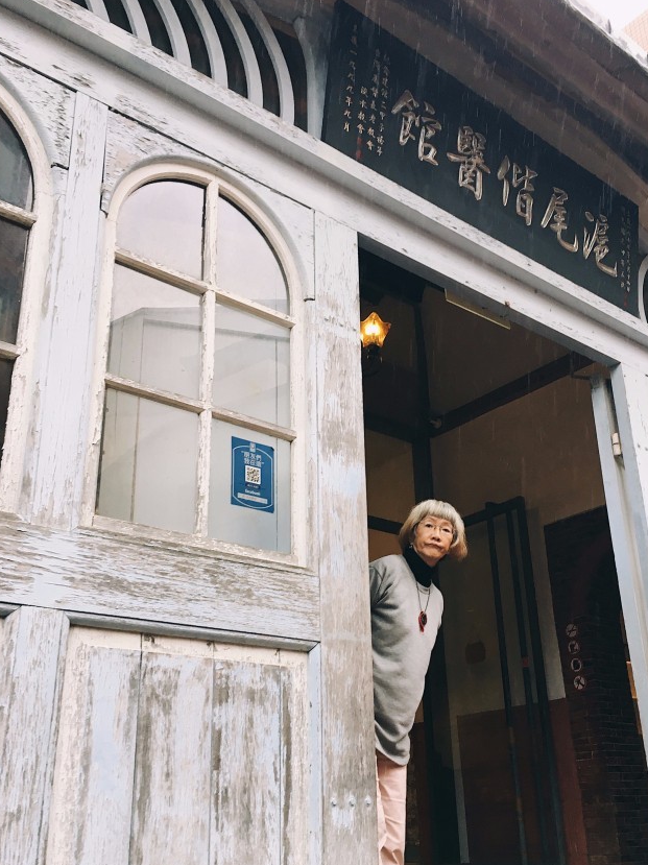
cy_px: 492
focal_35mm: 35
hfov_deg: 40.5
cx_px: 381
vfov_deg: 52.5
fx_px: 874
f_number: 2.2
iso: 25
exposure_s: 1/40
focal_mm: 4.15
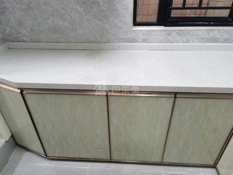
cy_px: 88
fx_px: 182
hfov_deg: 65.3
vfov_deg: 51.4
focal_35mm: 27
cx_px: 116
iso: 160
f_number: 1.6
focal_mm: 5.56
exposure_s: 1/50
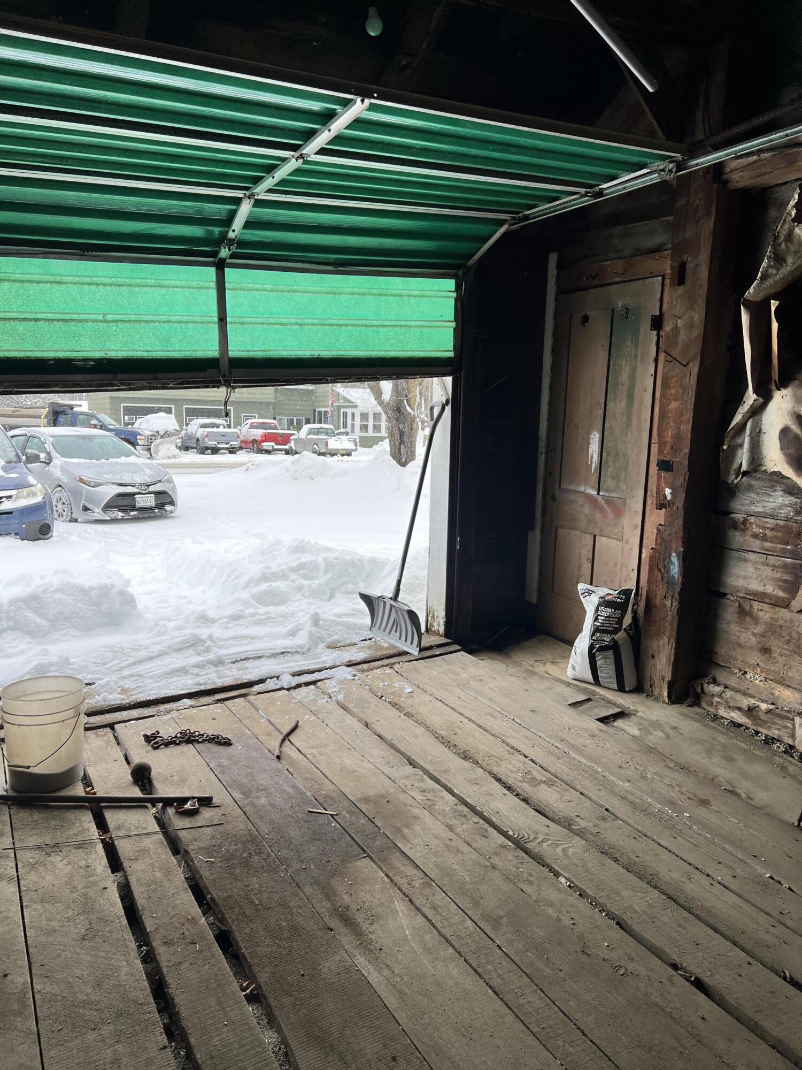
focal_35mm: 26
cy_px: 535
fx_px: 803
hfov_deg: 53.1
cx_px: 401
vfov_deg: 67.3
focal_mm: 5.7
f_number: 1.5
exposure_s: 1/364
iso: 50
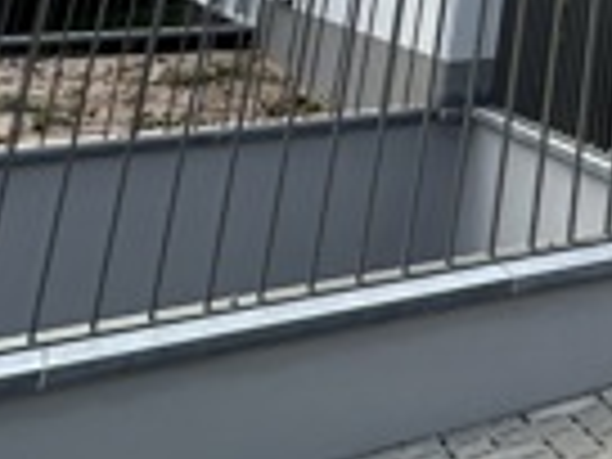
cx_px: 1143
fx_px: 1167
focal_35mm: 66
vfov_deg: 17.4
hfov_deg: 19.9
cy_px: -400
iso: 40
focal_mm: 2.22
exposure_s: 1/716
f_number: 2.2
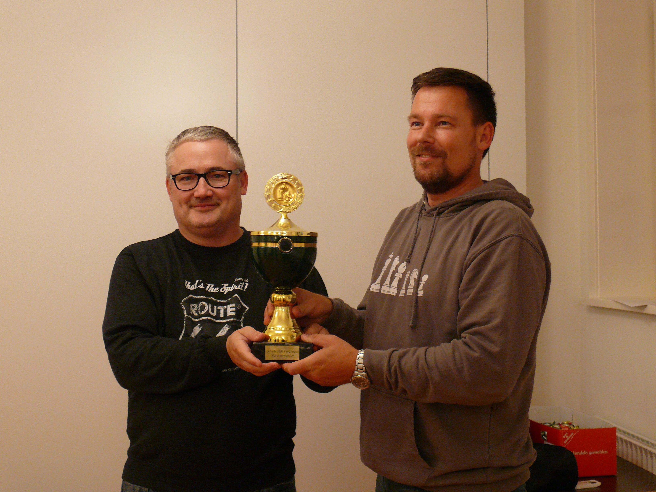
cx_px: 328
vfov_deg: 29.7
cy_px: 246
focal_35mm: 49
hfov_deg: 38.9
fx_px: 929
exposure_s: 1/30
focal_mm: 9.9
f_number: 3.2
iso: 320
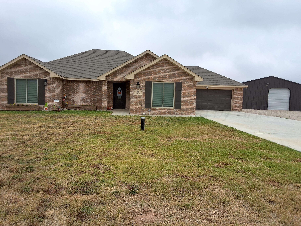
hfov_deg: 63.4
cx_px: 150
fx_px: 243
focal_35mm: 28
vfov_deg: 49.7
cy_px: 113
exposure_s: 1/797
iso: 32
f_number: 1.9
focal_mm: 2.91
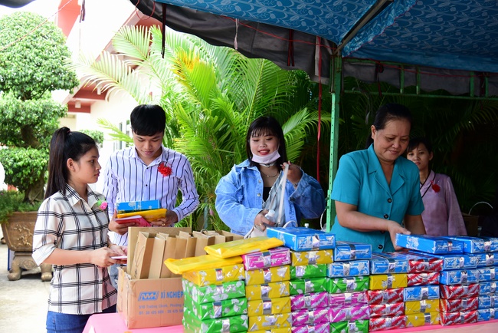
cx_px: 249
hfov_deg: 50.7
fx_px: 526
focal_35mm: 38
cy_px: 166
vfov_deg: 35.1
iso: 320
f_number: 4
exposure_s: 1/125
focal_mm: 38
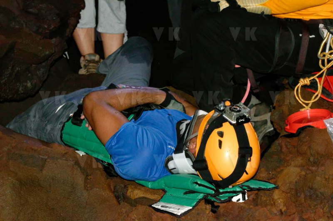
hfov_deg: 19.5
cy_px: 110
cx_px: 166
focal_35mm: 105
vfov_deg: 13.0
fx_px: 969
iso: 6400
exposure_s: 1/30
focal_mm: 70
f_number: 7.1
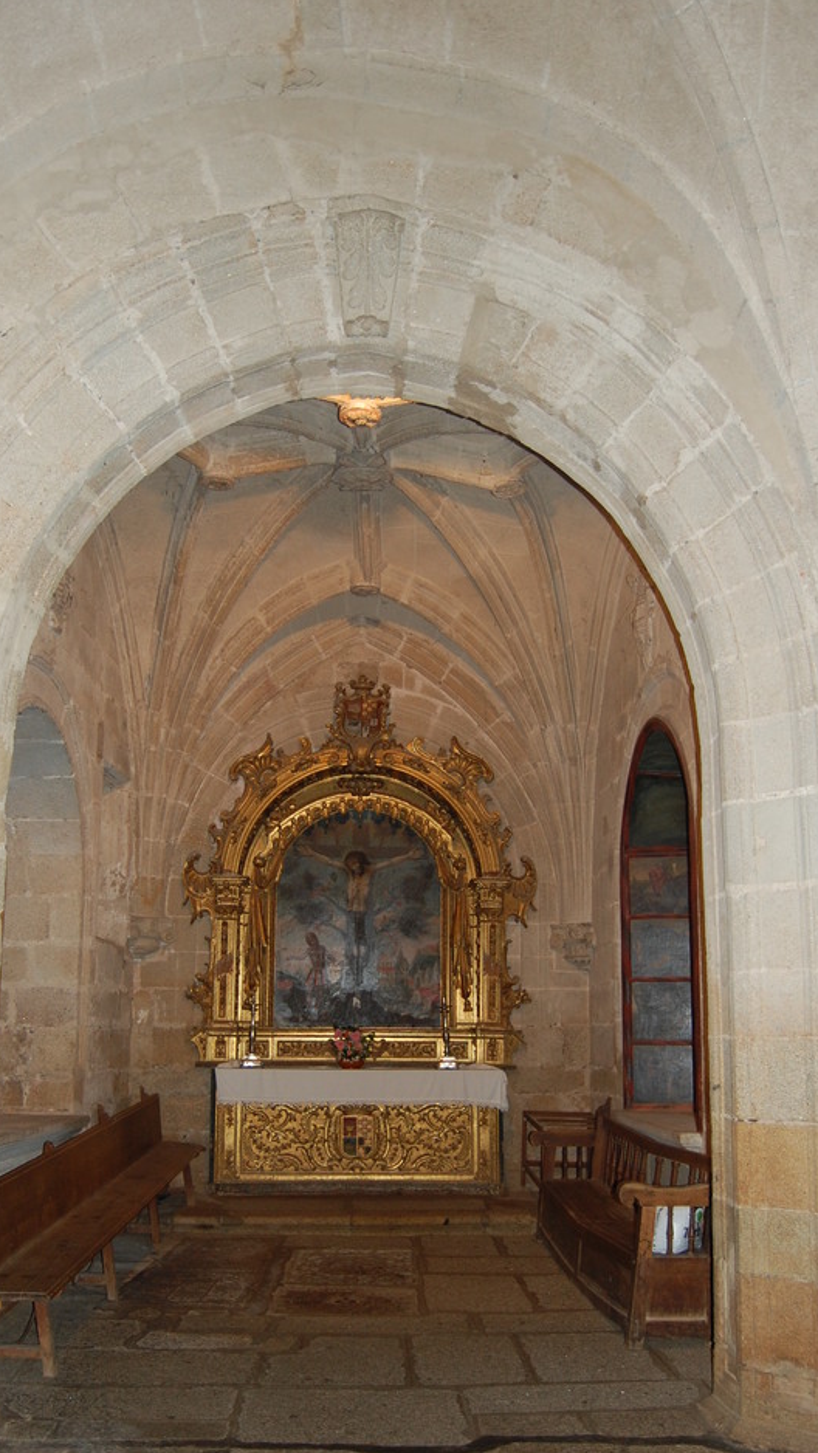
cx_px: 371
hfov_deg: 36.1
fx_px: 1255
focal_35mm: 33
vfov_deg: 60.0
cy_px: 787
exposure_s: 1/60
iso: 400
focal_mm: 19
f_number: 3.5
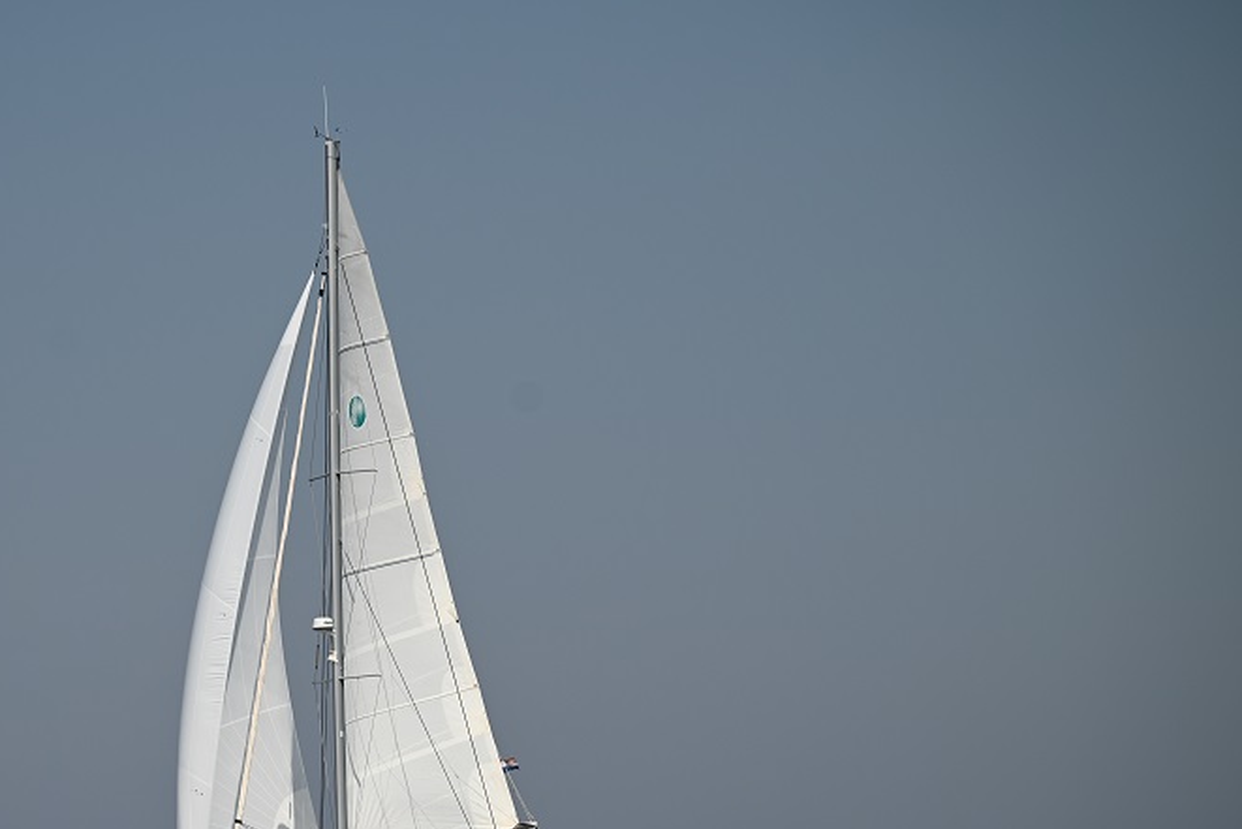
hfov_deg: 10.9
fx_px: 6522
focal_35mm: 189
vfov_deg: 7.3
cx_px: 348
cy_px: 595
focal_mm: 125
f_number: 4.8
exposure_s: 1/2000
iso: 100
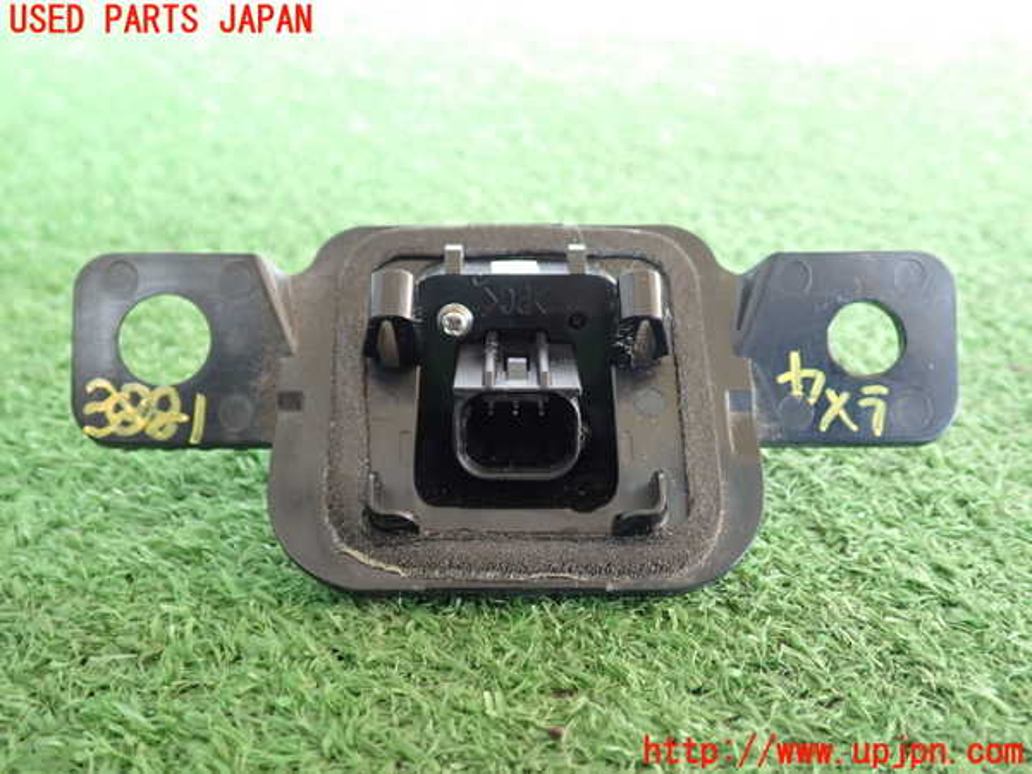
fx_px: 954
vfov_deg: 44.2
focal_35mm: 32
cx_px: 516
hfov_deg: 56.8
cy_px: 387
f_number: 2.4
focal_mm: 5.79
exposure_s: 1/30
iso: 250
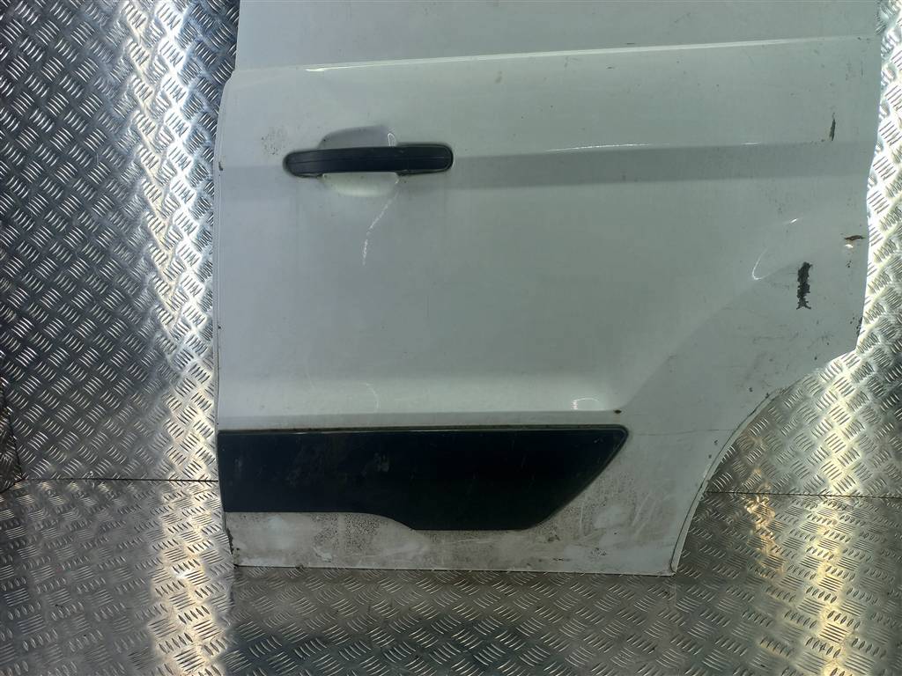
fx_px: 651
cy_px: 338
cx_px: 451
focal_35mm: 25
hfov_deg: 69.4
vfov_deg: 54.9
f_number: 1.8
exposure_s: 1/100
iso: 40
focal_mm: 4.6
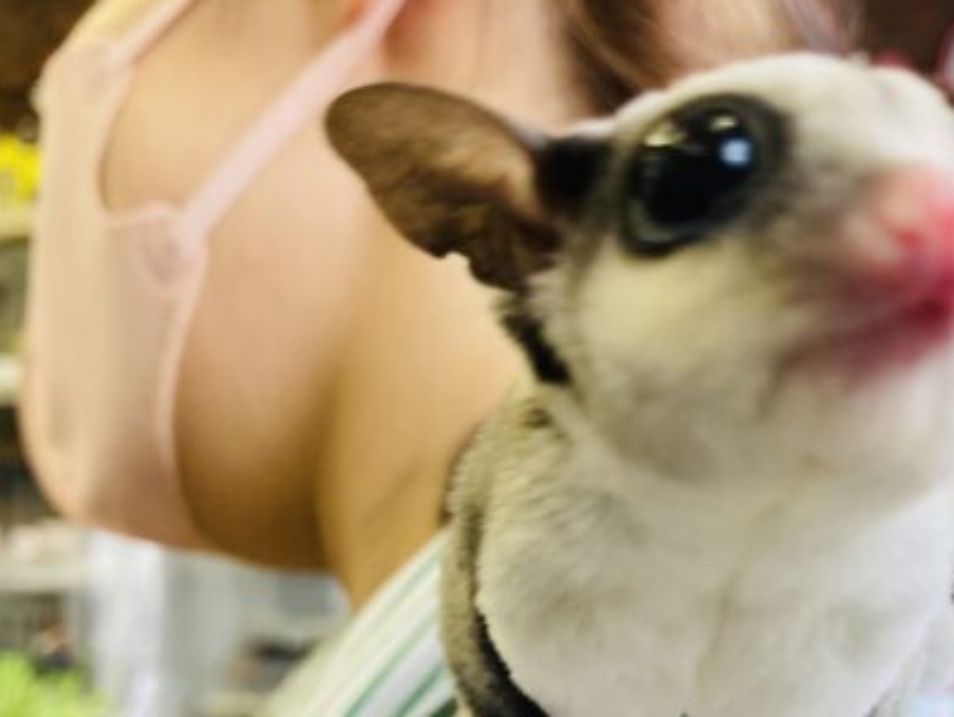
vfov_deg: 31.5
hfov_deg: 41.6
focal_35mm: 45
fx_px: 1241
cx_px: 618
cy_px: 564
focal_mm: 3.99
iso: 80
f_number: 1.8
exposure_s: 1/100
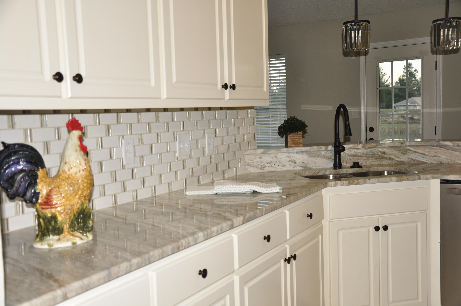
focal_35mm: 38
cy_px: 153
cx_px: 230
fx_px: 480
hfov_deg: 51.3
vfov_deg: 35.4
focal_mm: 25
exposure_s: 1/60
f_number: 4
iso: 200
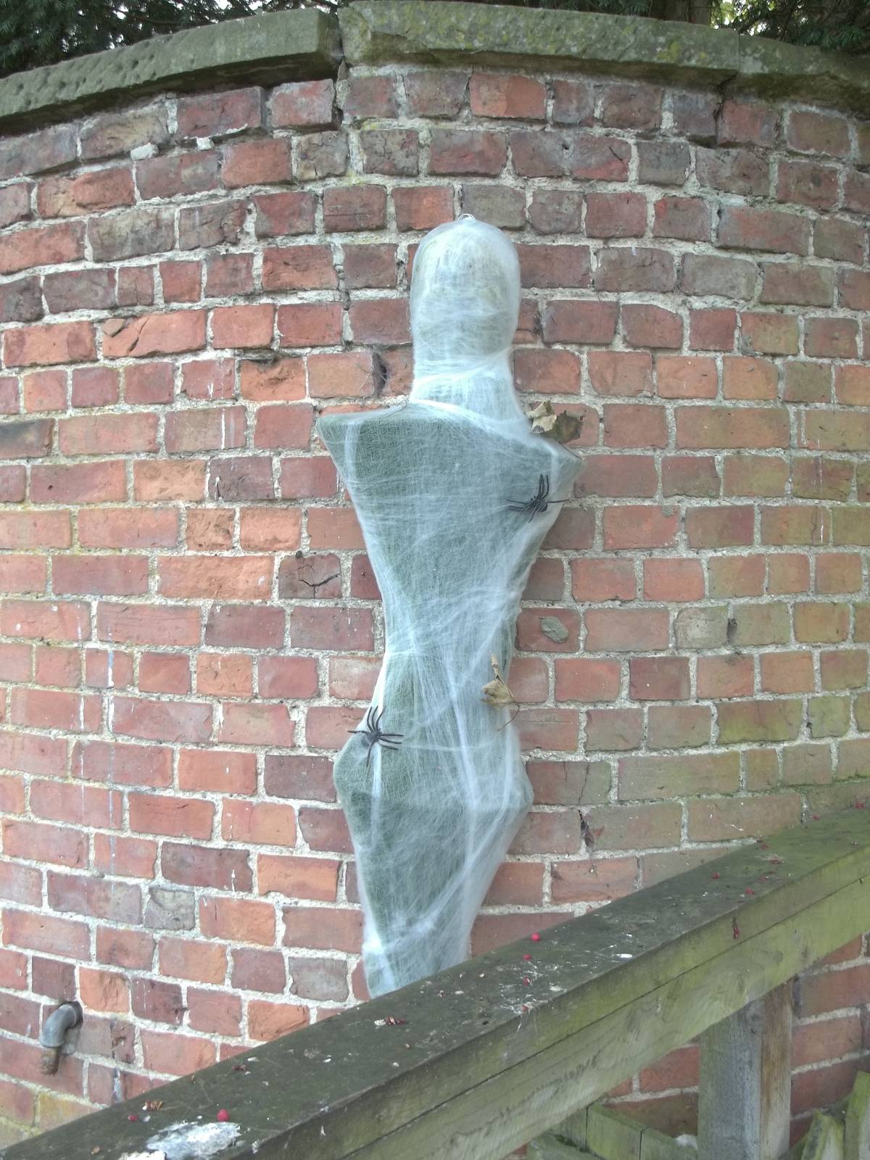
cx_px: 435
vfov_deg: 55.4
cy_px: 580
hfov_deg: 42.9
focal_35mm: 33
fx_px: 1106
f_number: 3.3
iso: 80
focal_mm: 5.9
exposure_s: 1/60
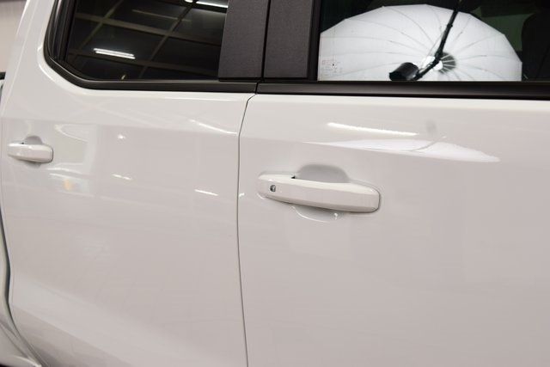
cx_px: 275
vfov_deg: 26.5
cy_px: 184
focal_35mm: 51
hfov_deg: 38.9
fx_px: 779
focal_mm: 34
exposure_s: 1/30
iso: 400
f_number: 7.1
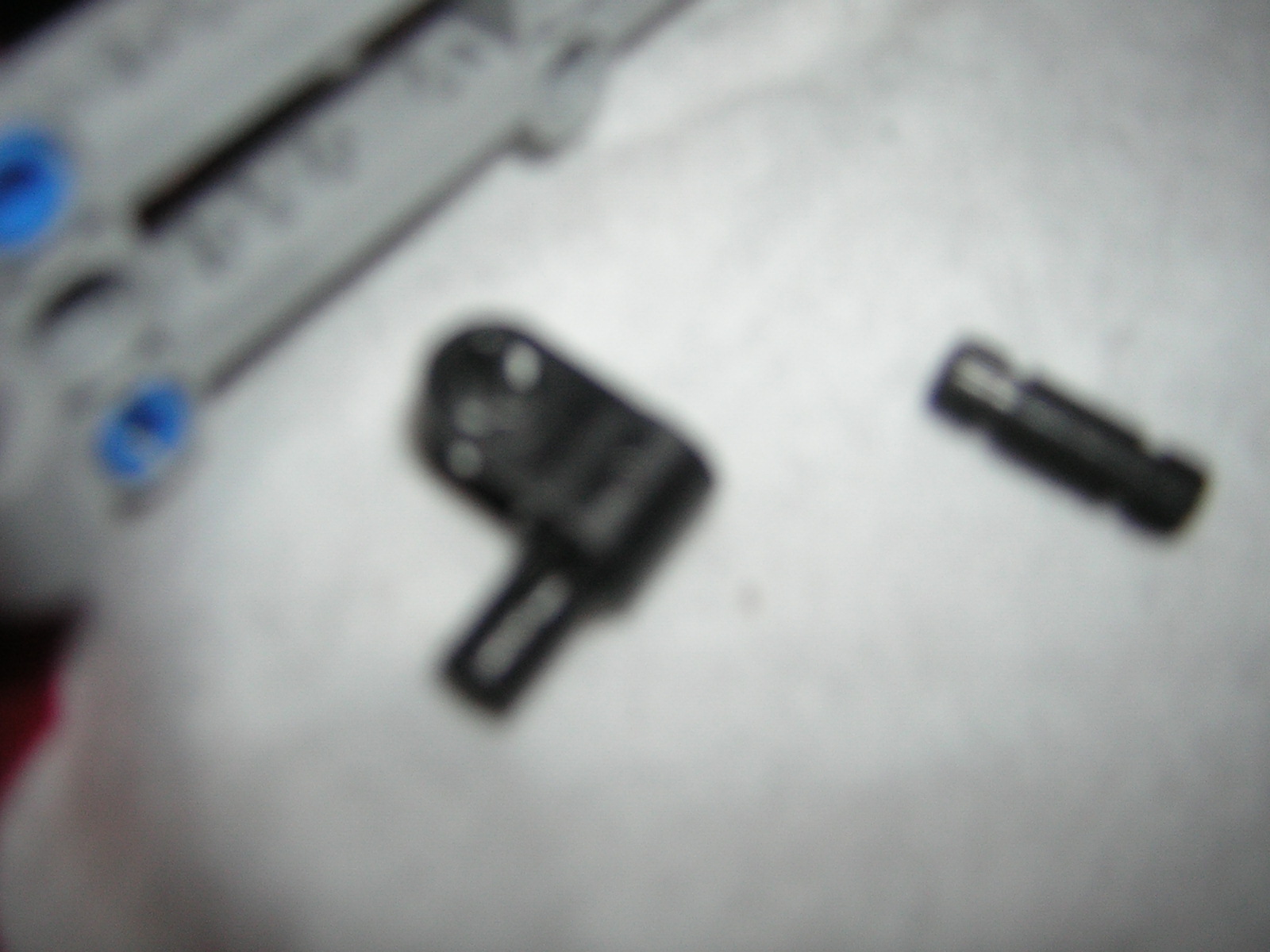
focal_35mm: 36
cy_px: 476
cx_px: 635
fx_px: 1321
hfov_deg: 51.4
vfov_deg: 39.7
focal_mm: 4.7
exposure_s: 1/60.1
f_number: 2.6
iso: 50
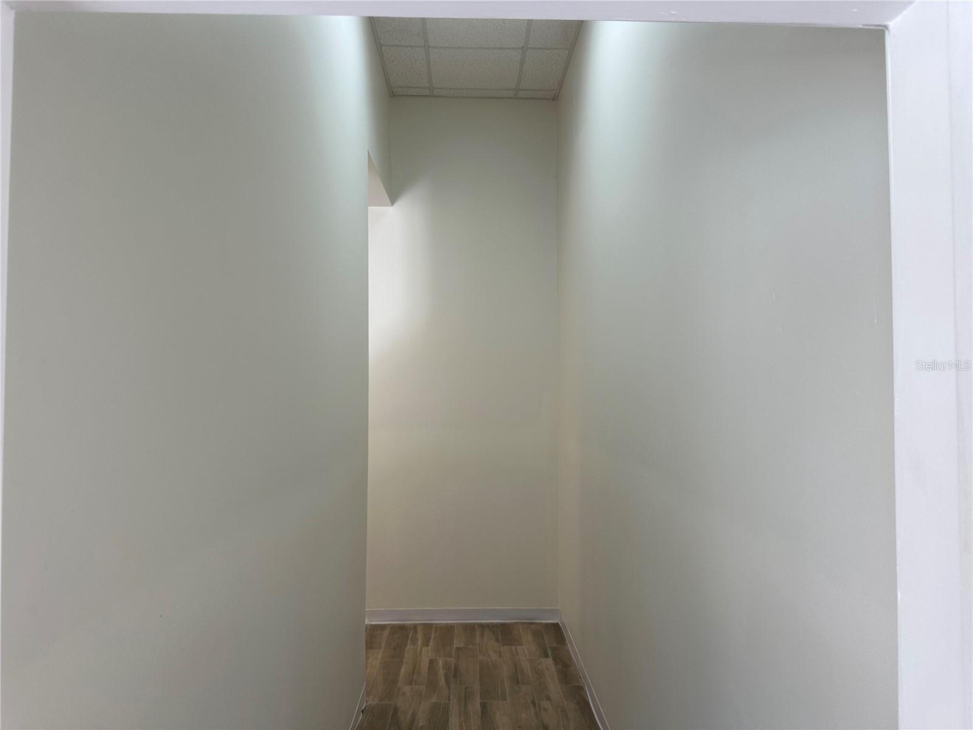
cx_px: 486
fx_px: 675
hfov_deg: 71.6
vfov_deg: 56.8
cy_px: 365
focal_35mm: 24
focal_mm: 6.86
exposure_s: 1/162
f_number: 1.78
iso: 64
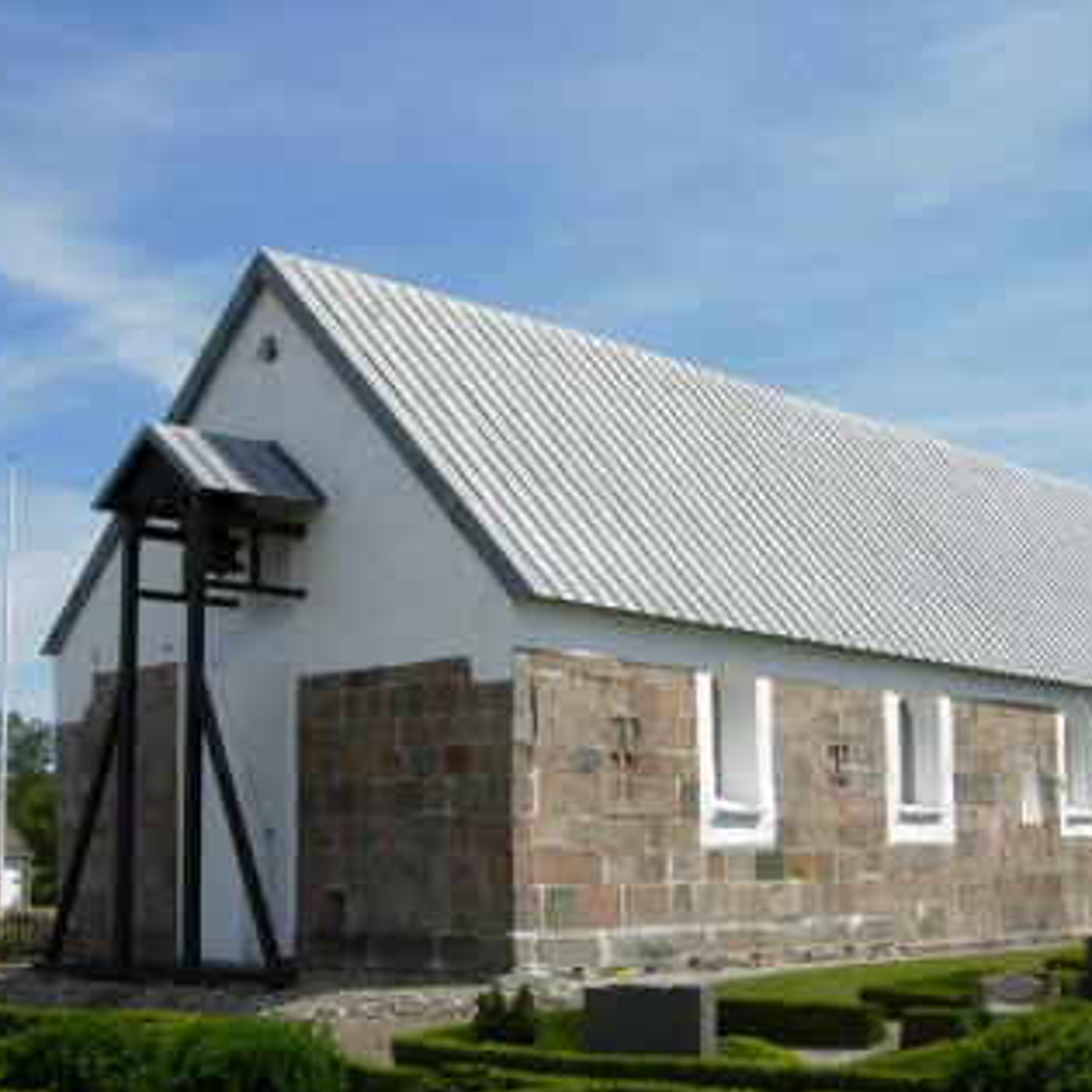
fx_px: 1535
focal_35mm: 43
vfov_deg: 39.2
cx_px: 688
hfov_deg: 38.9
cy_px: 549
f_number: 6.1
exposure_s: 1/342
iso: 50
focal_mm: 7.5
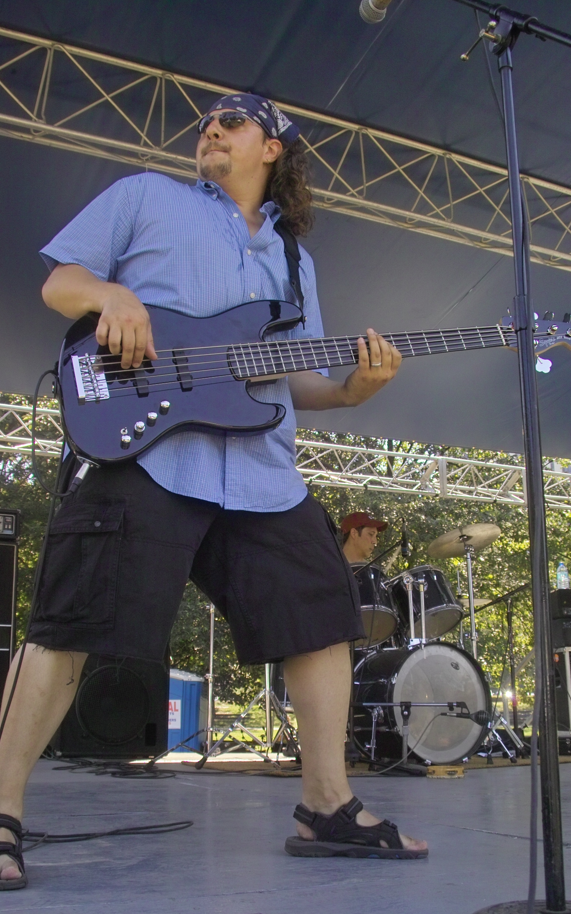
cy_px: 471
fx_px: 897
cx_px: 280
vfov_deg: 54.0
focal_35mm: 36
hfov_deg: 35.3
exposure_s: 1/125
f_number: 6.7
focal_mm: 20
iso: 200
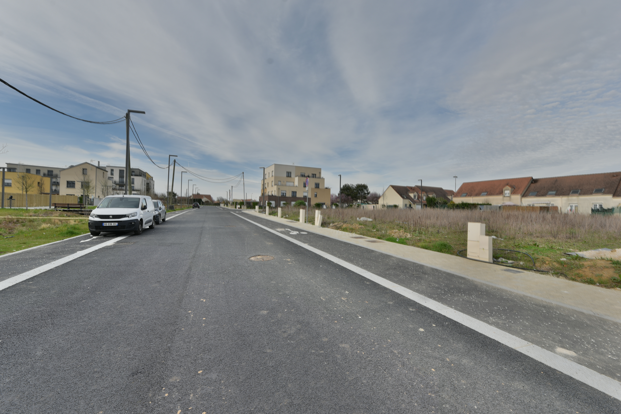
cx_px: 310
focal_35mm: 16
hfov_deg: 96.7
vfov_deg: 73.8
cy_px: 207
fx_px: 276
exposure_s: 1/250
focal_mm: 16
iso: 100
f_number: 8
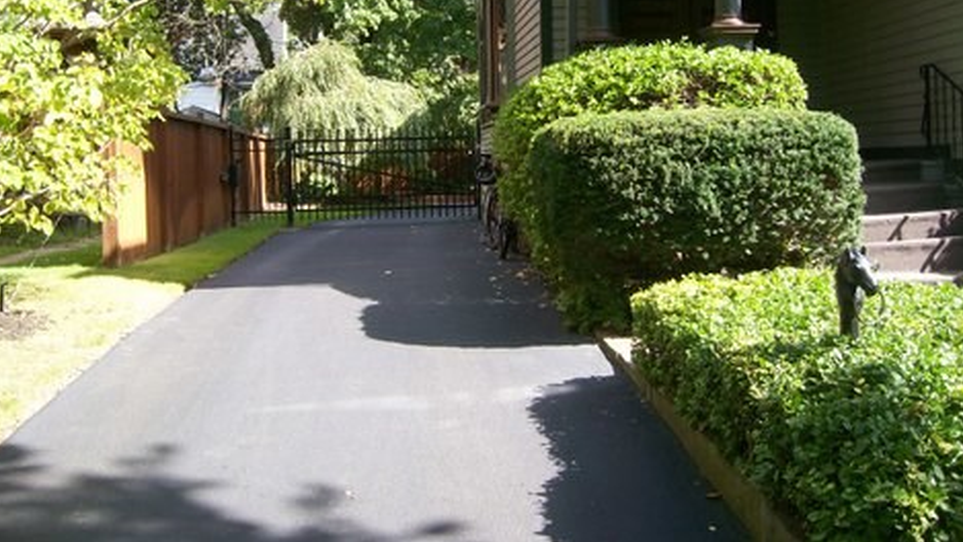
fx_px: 996
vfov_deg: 30.2
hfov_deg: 51.6
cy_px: 179
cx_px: 476
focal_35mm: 39
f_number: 2.8
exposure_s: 1/221
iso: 80
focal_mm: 5.8
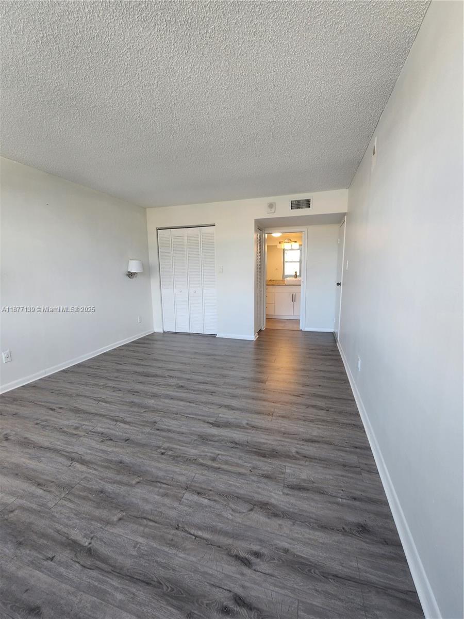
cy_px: 310
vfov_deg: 106.2
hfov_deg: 89.9
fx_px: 232
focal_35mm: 13
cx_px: 232
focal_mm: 2.2
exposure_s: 1/60
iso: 100
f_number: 2.2
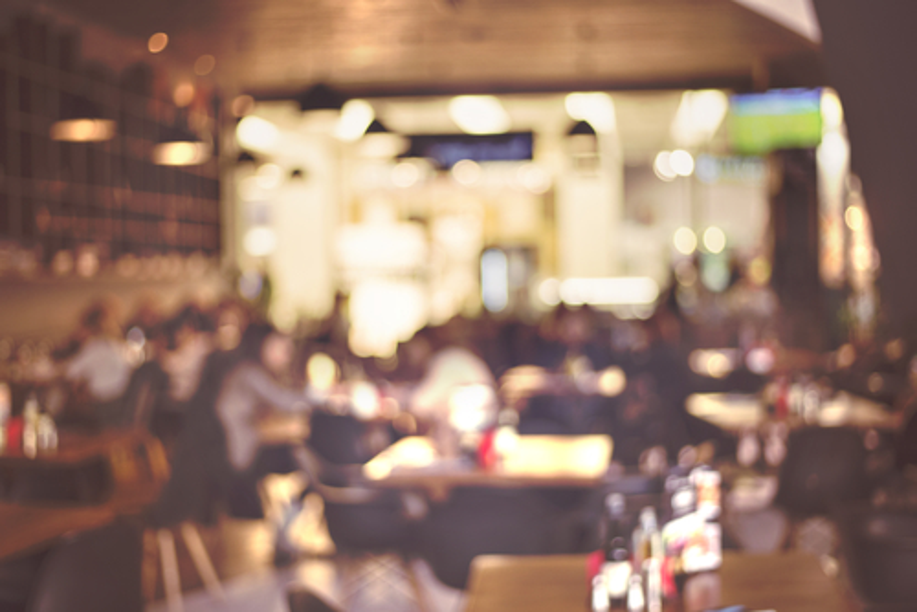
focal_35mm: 50
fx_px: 1274
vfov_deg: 27.0
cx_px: 458
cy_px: 306
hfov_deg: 39.6
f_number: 1.8
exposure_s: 1/80
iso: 200
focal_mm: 50
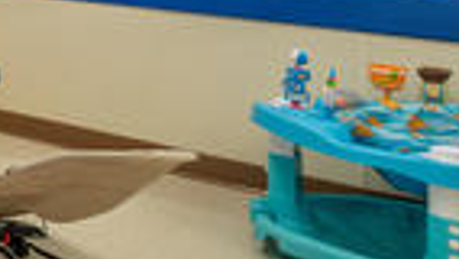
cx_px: -490
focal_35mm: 64
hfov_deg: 18.5
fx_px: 779
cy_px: -102
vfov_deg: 17.4
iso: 200
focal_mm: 14
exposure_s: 1/13
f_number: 9
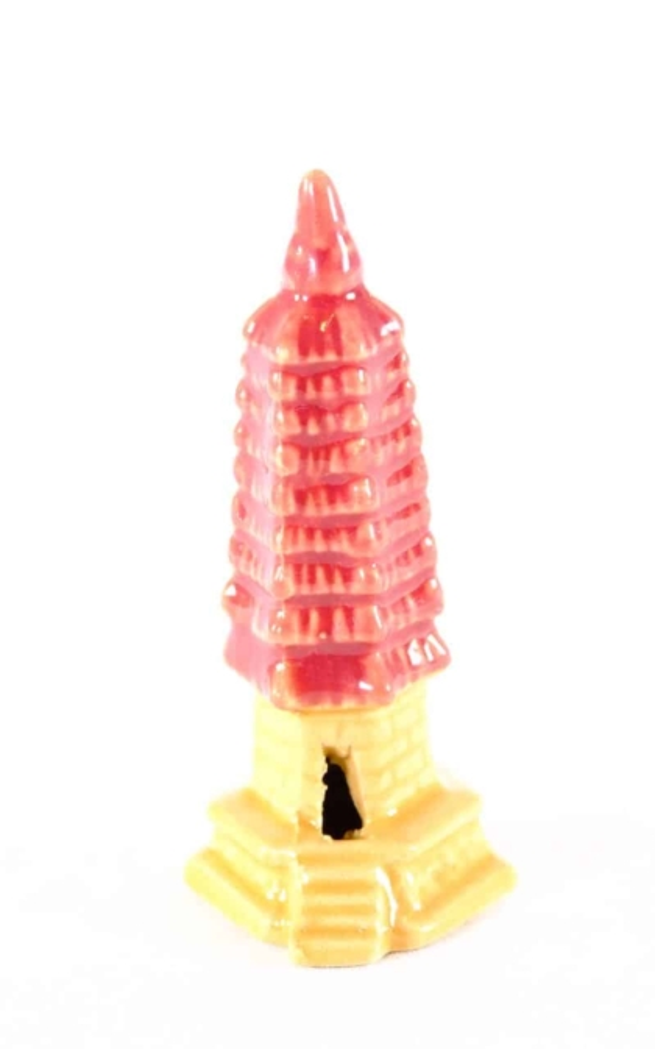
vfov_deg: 6.0
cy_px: 524
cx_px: 337
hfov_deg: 3.7
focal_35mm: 353
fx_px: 10082
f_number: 13
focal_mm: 230
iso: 1000
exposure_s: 1/20
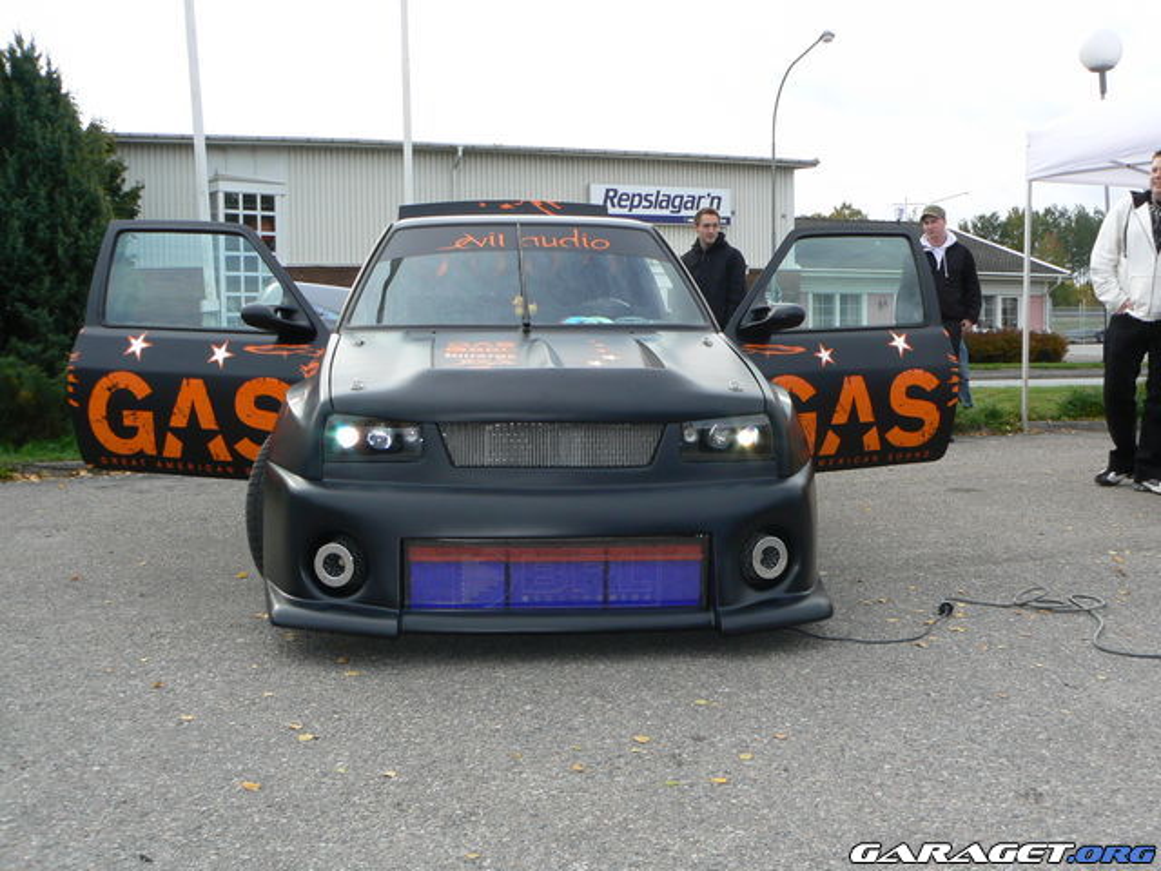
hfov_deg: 51.4
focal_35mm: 36
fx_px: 1207
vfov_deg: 39.7
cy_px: 436
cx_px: 580
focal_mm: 6
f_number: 5.6
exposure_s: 1/160
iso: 80
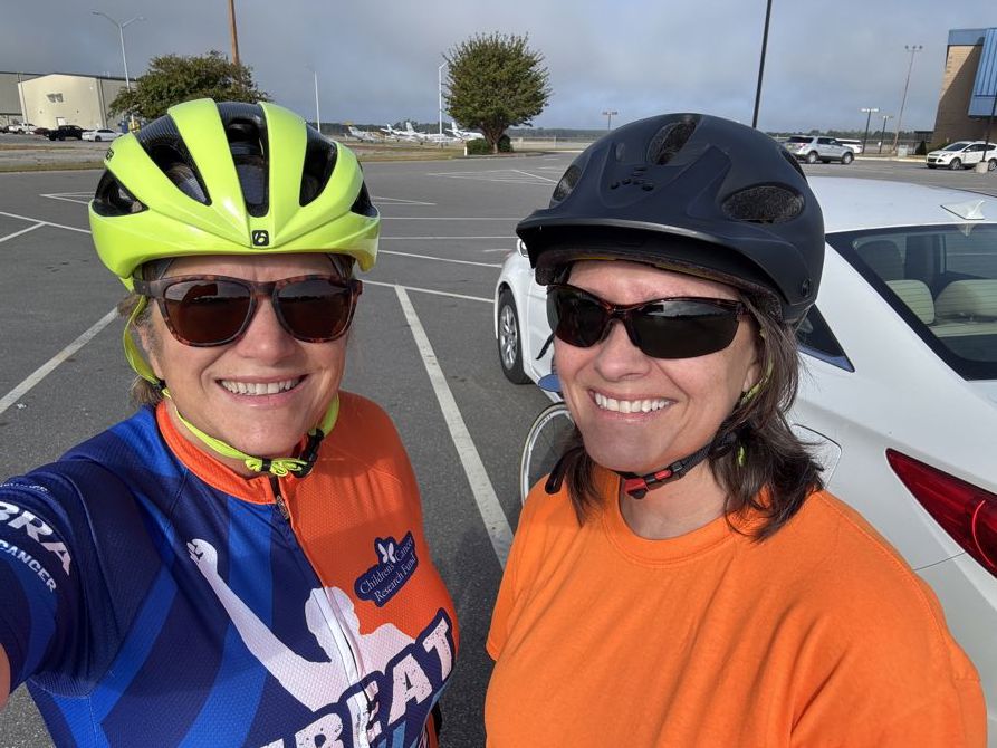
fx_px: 663
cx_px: 498
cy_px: 374
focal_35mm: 23
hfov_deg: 73.9
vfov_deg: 58.9
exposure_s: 1/931
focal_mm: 2.69
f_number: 1.9
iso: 25
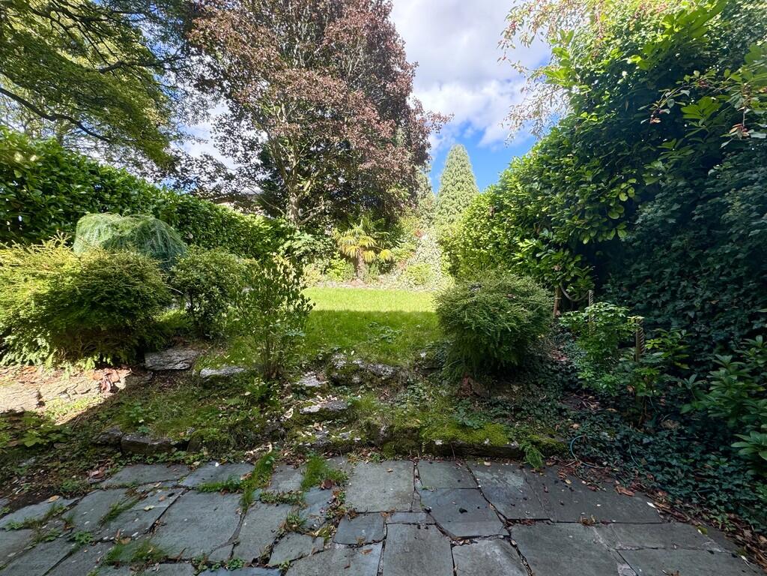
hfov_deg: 102.1
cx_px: 384
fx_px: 310
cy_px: 288
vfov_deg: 85.7
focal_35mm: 14
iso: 40
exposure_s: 1/230
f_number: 2.2
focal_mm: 2.22
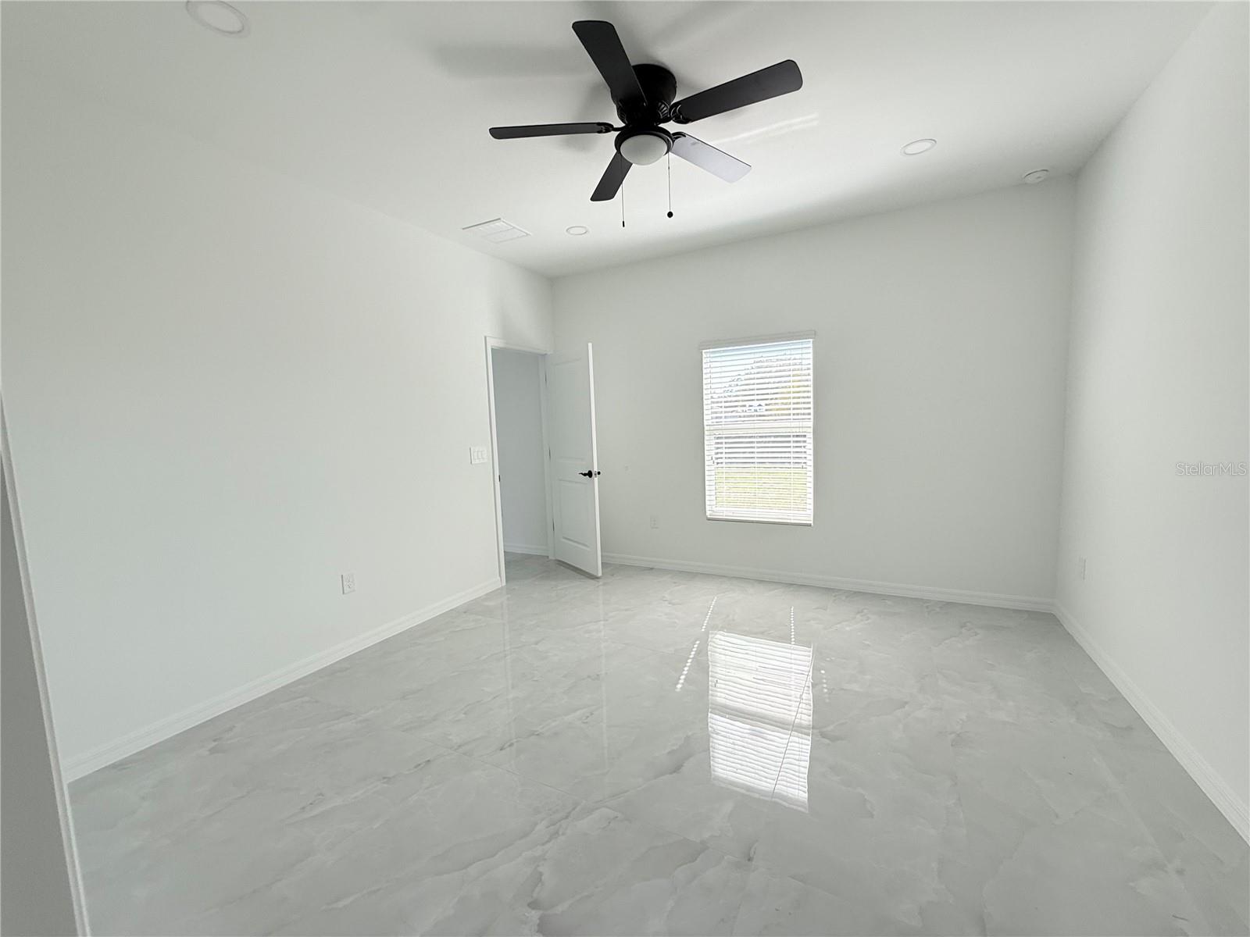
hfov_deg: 102.1
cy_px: 468
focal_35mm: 14
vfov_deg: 85.7
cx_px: 625
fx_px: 506
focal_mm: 2.22
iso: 64
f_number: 2.2
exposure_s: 1/130
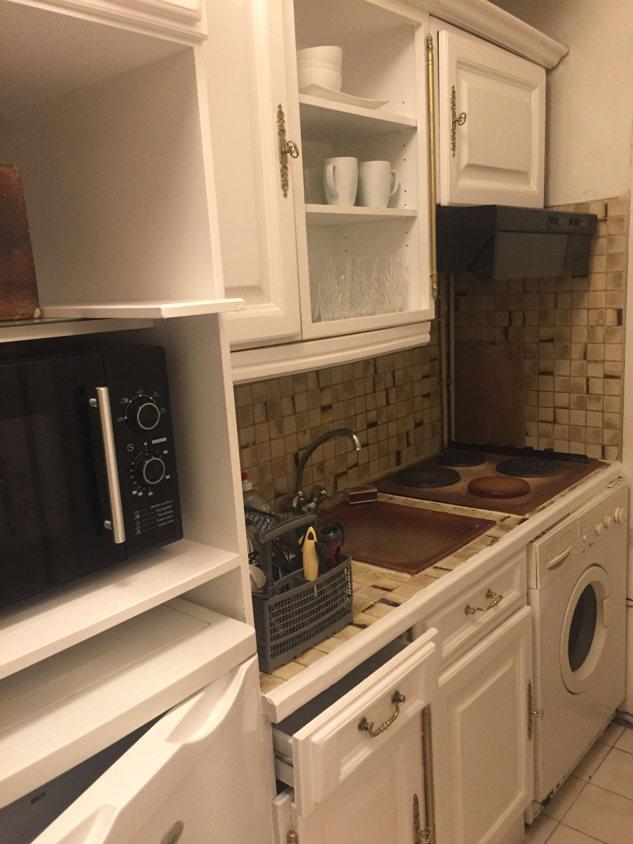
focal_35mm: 29
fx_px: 707
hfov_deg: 48.2
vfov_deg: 61.7
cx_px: 316
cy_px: 422
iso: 200
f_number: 2.2
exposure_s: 1/33
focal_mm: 4.15
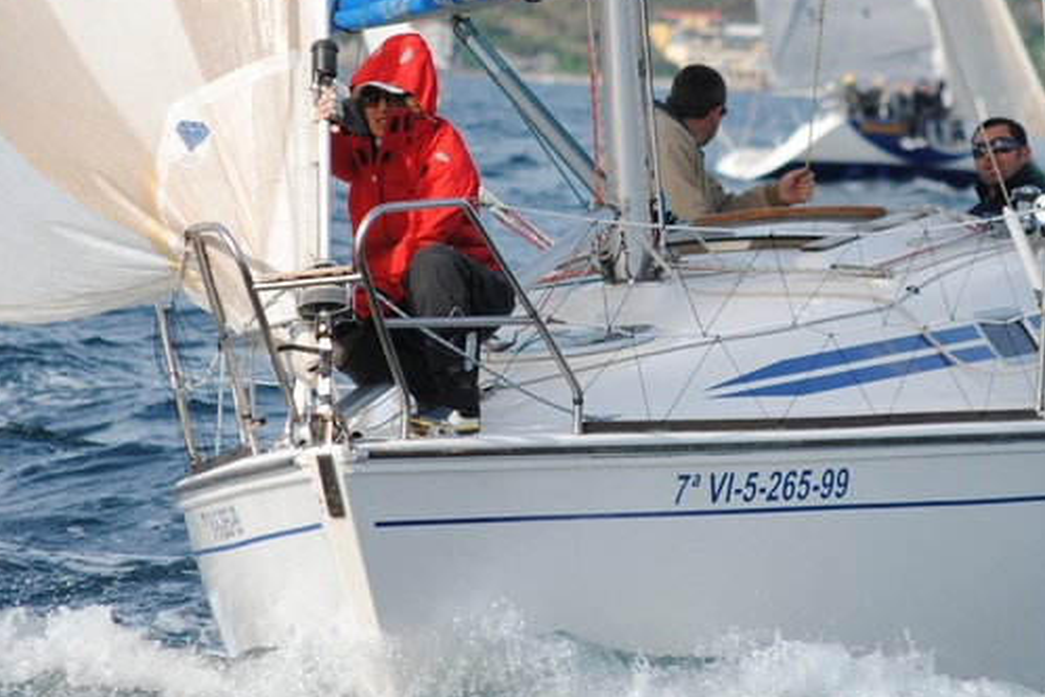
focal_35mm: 365
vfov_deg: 3.8
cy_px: 178
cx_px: 621
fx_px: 10591
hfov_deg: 5.6
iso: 110
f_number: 5.6
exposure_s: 1/500
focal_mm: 135
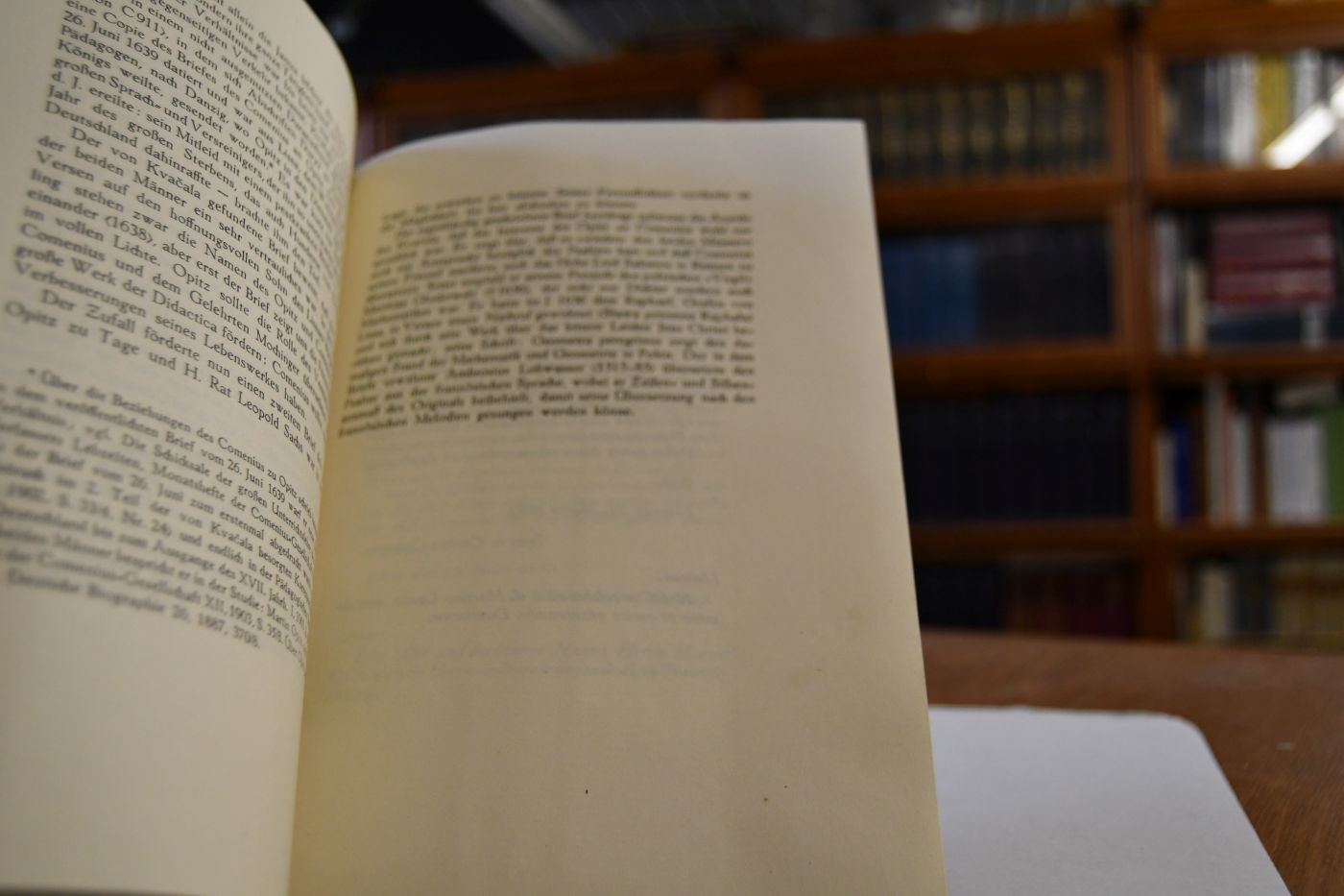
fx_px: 1269
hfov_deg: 55.8
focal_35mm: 34
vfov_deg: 38.9
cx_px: 672
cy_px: 448
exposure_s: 1/200
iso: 800
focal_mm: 23
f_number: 3.8
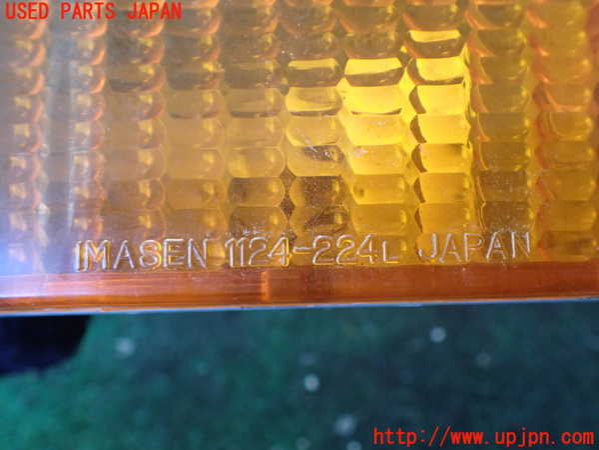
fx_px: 519
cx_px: 300
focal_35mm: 30
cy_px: 225
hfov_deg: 60.0
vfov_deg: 46.8
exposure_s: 1/125
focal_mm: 5.4
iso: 400
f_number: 2.3
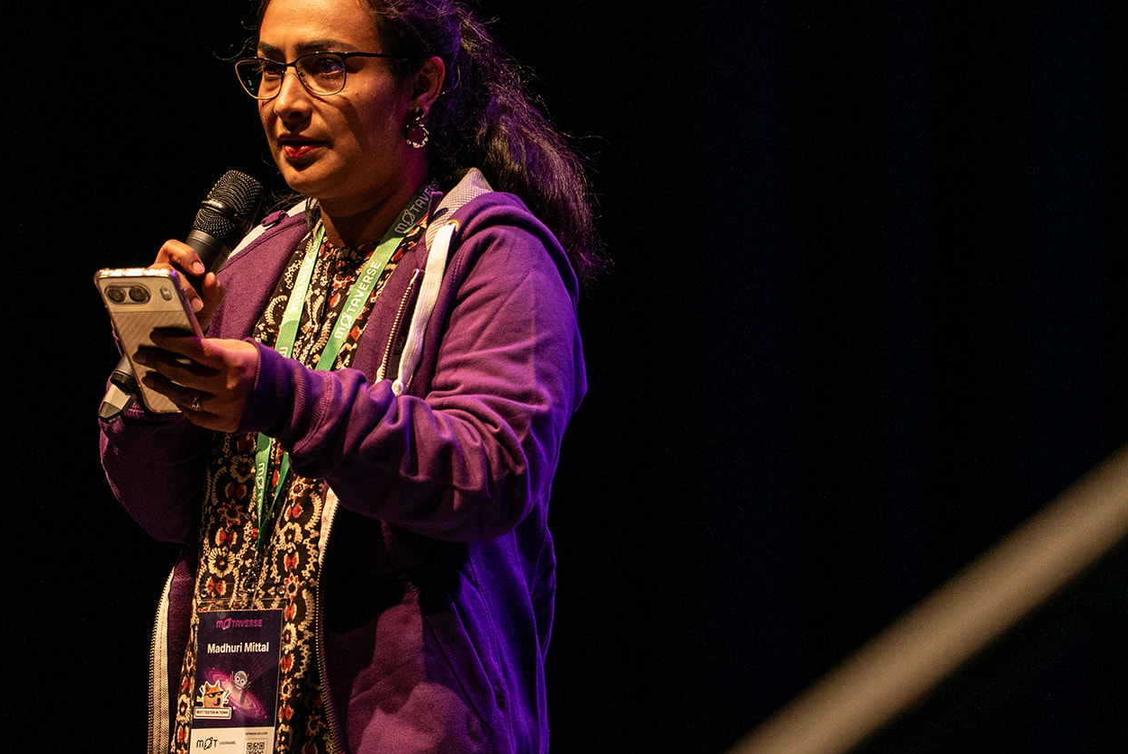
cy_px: 338
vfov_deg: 3.6
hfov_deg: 5.4
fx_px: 12007
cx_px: 413
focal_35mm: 383
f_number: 5.6
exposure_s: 1/125
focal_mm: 300
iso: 3200
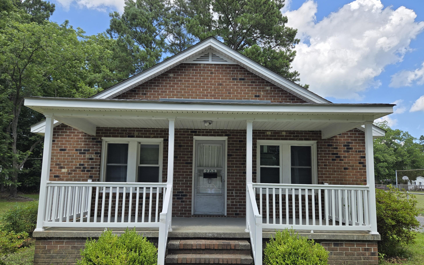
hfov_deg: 72.5
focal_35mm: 25
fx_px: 289
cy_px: 150
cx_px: 216
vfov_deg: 49.1
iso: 25
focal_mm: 5.4
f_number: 1.8
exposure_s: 1/1441
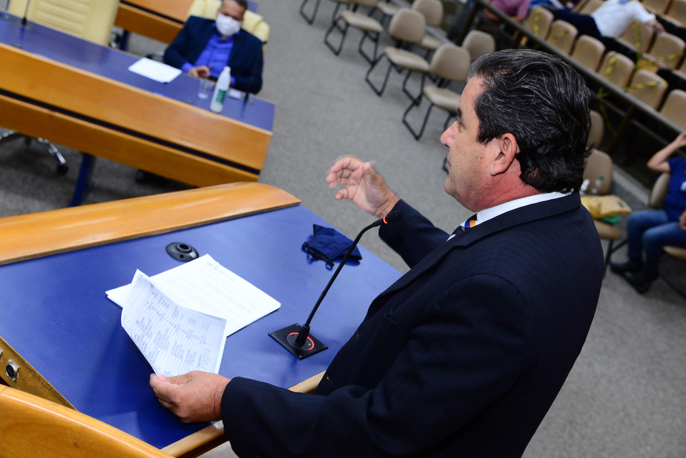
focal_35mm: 48
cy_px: 229
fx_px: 915
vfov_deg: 28.1
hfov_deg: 41.1
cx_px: 343
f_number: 5
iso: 2000
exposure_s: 1/60
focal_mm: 48
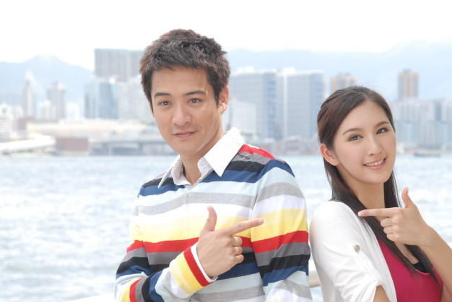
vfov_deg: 10.0
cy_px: 173
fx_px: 1735
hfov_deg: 14.8
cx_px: 264
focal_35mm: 138
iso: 200
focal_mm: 78
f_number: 8
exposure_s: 1/125
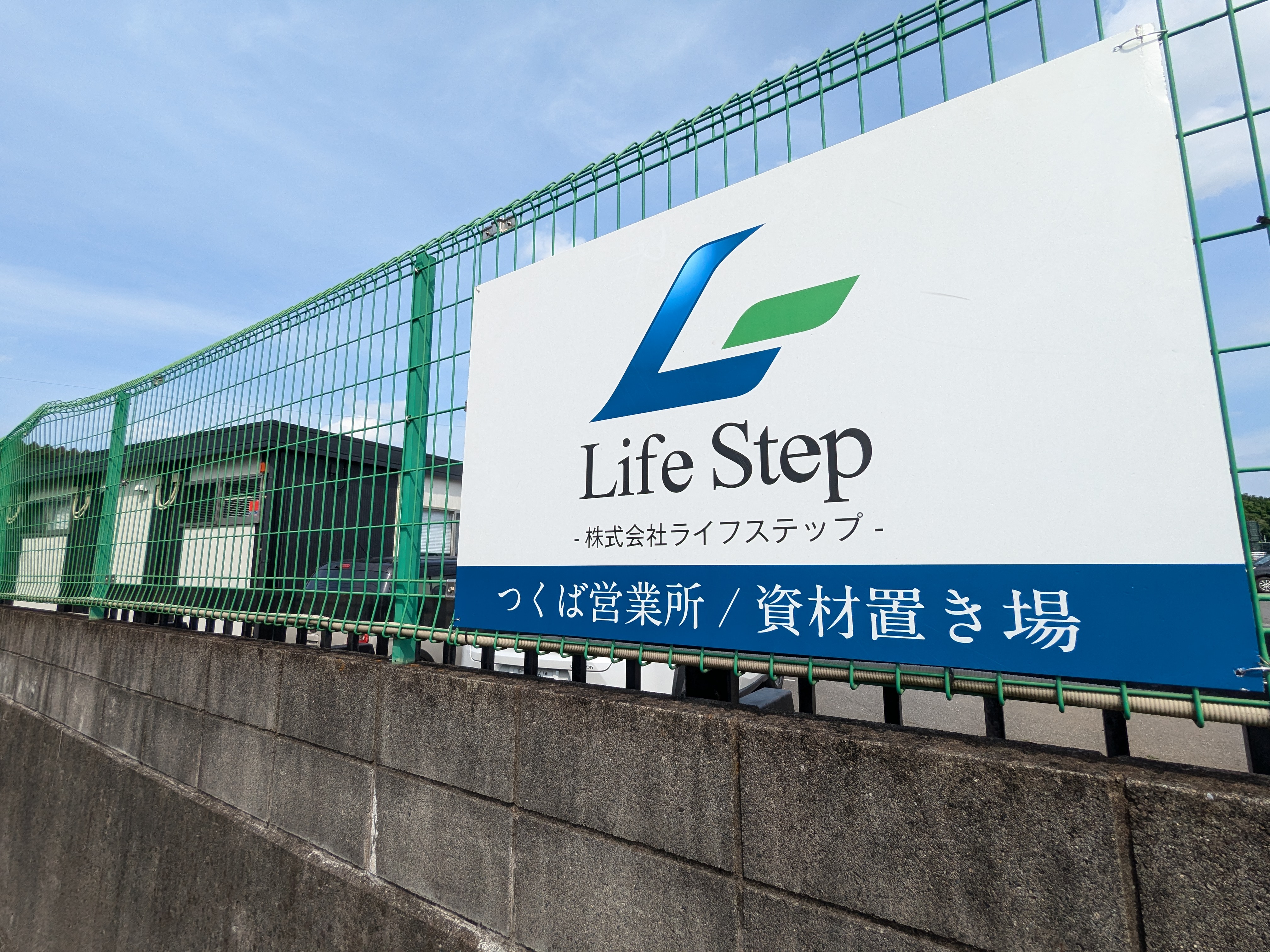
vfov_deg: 78.1
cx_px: 635
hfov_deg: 94.5
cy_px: 476
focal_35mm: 16
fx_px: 587
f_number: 2.2
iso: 75
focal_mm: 2.35
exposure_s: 1/1898
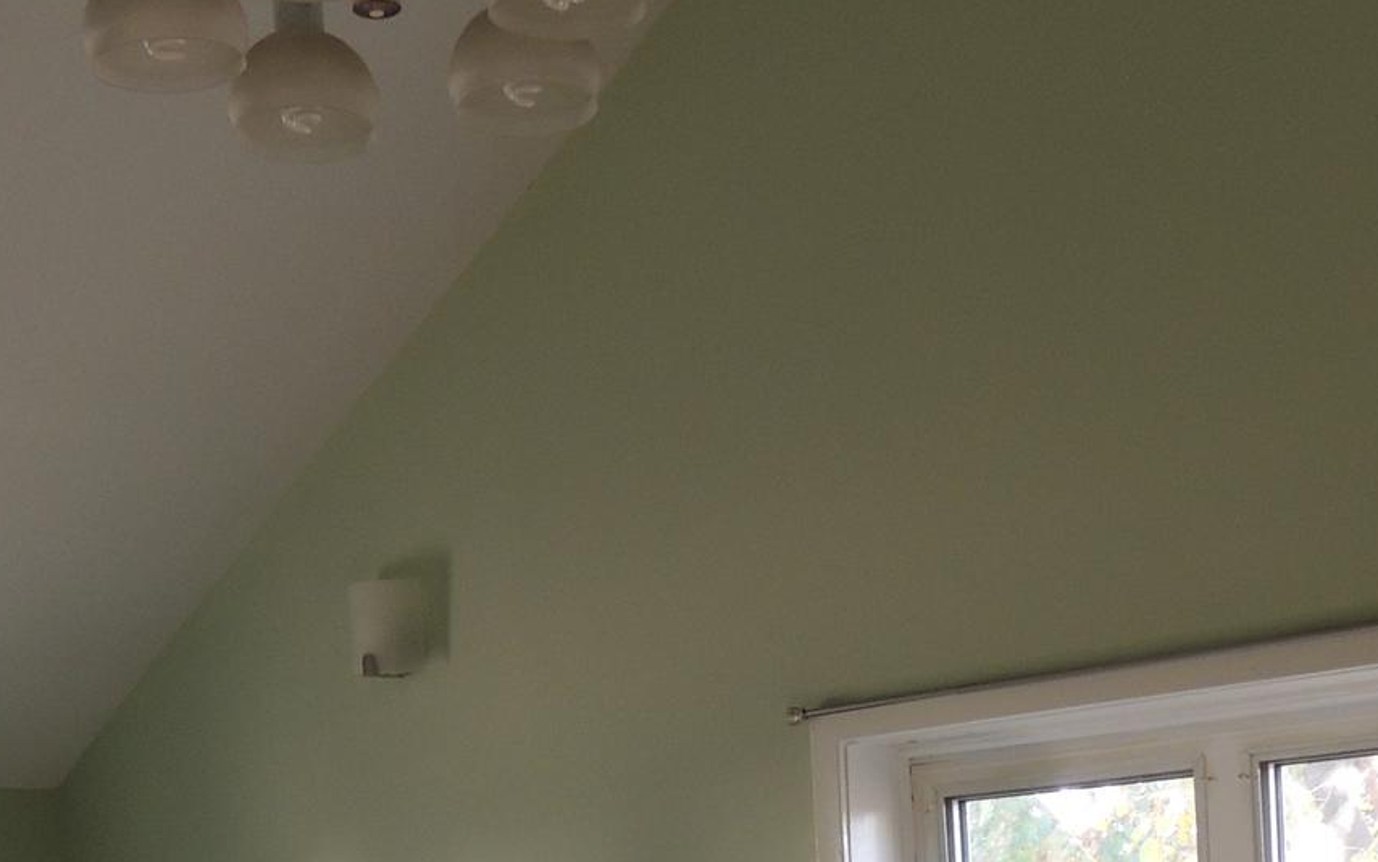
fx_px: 2291
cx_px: 679
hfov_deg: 33.5
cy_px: 1174
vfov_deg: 19.4
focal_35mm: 61
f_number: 3
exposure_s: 1/30
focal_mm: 4.3
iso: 160
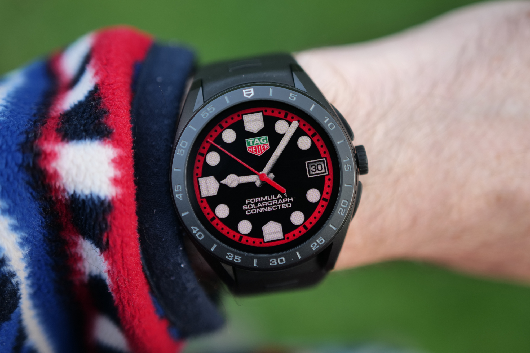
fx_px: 515
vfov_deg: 37.8
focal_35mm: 35
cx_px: 265
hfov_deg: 54.4
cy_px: 176
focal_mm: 35
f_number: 1.8
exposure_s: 1/320
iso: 100
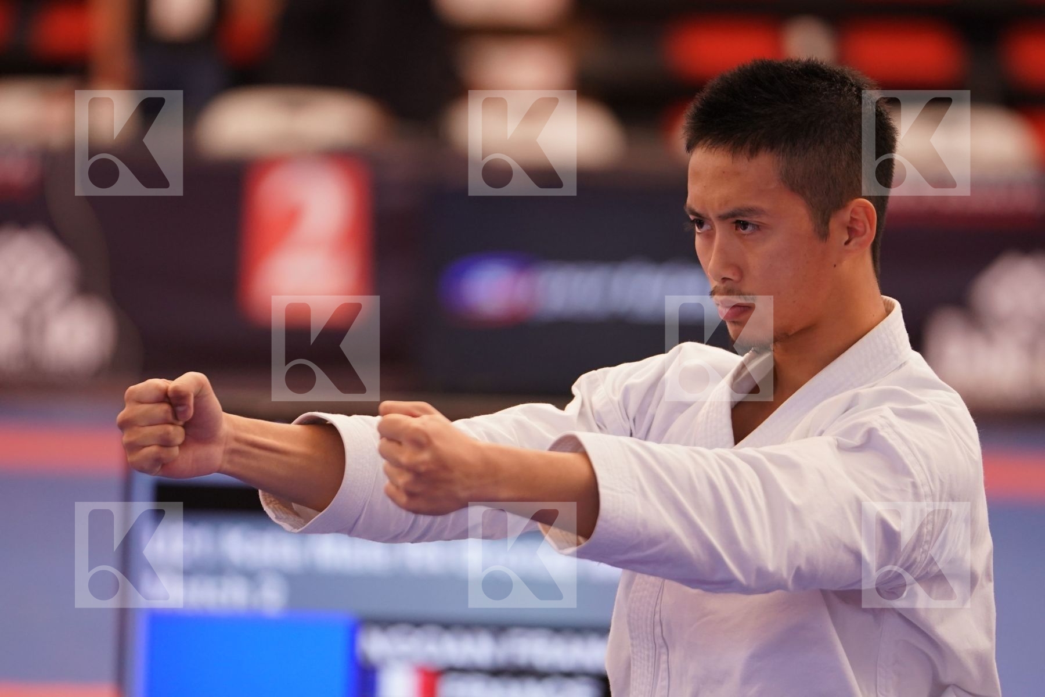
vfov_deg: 4.6
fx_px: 8708
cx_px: 522
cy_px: 348
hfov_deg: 6.9
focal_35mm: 300
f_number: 2.8
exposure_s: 1/500
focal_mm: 200
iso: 1250
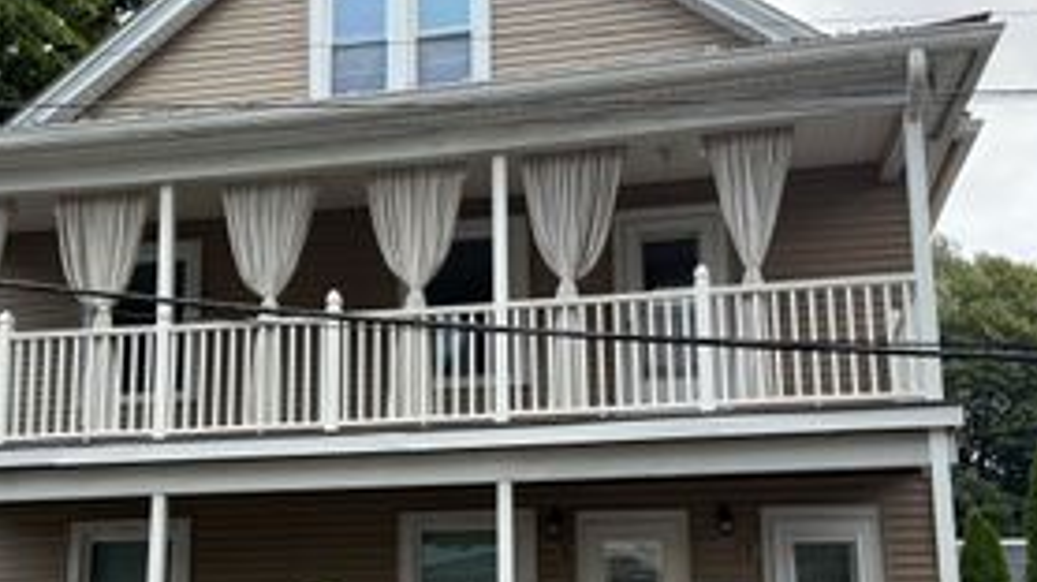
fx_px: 1292
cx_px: 414
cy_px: 409
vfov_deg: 25.2
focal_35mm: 47
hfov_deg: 43.5
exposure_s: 1/2169
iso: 100
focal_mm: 6.76
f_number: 1.78
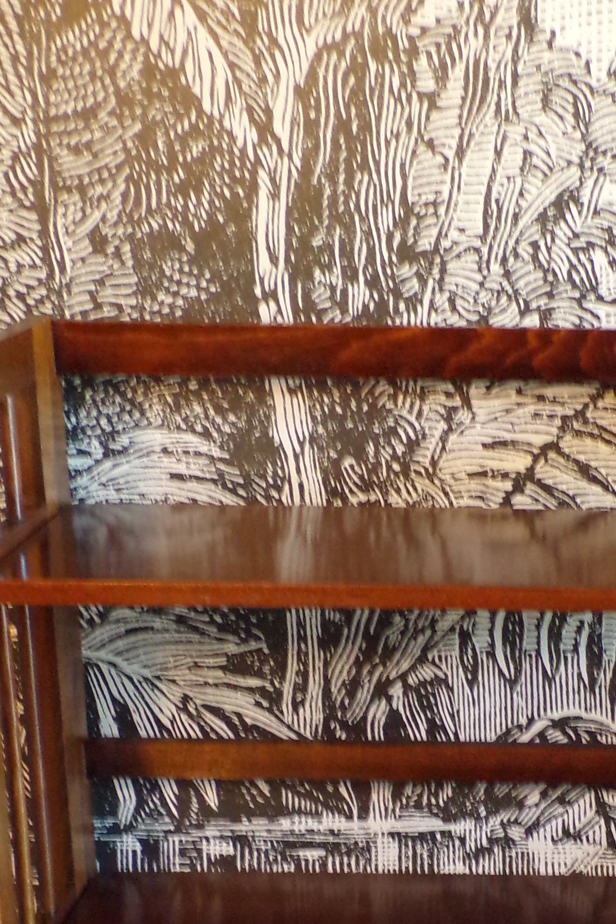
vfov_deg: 28.6
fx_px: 1771
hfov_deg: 19.5
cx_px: 485
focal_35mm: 69
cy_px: 749
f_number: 3.2
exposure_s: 1/17
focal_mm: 5.8
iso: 337
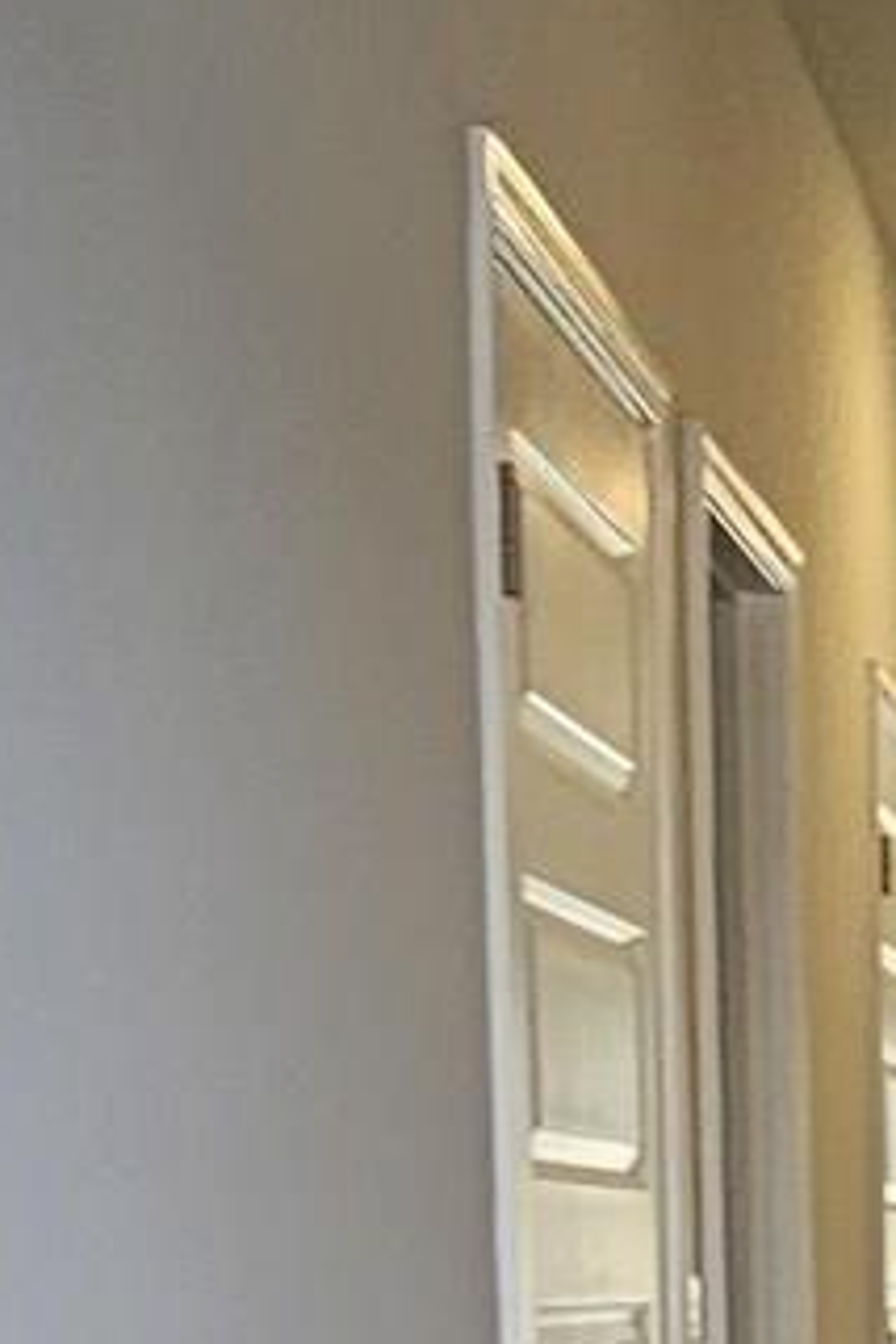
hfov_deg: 11.9
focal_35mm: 97
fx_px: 3621
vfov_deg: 18.1
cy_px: 2165
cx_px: 2022
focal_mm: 2.2
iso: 100
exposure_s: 1/60
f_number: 2.2
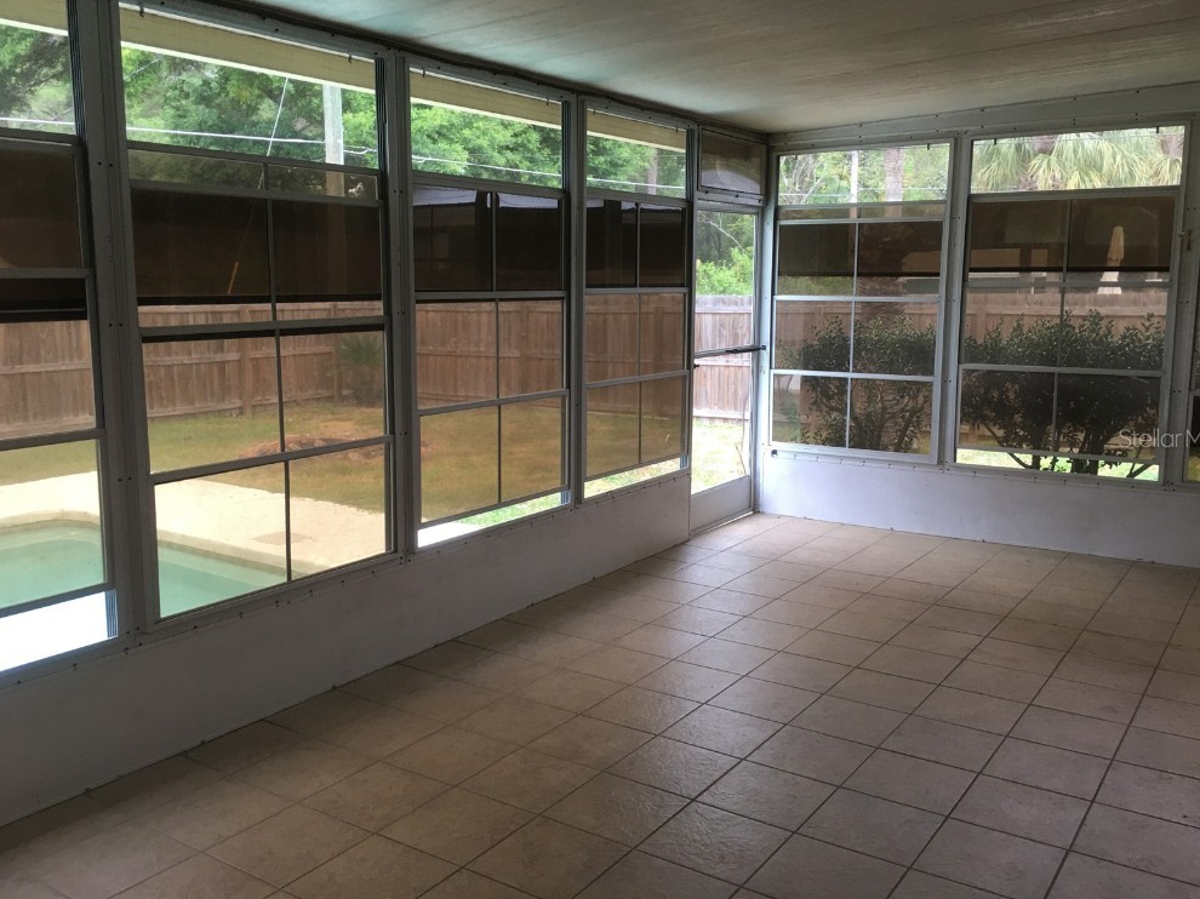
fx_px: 1040
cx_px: 612
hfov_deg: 60.0
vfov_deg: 46.8
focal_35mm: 30
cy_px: 437
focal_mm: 4.15
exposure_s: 1/30
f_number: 2.2
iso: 25
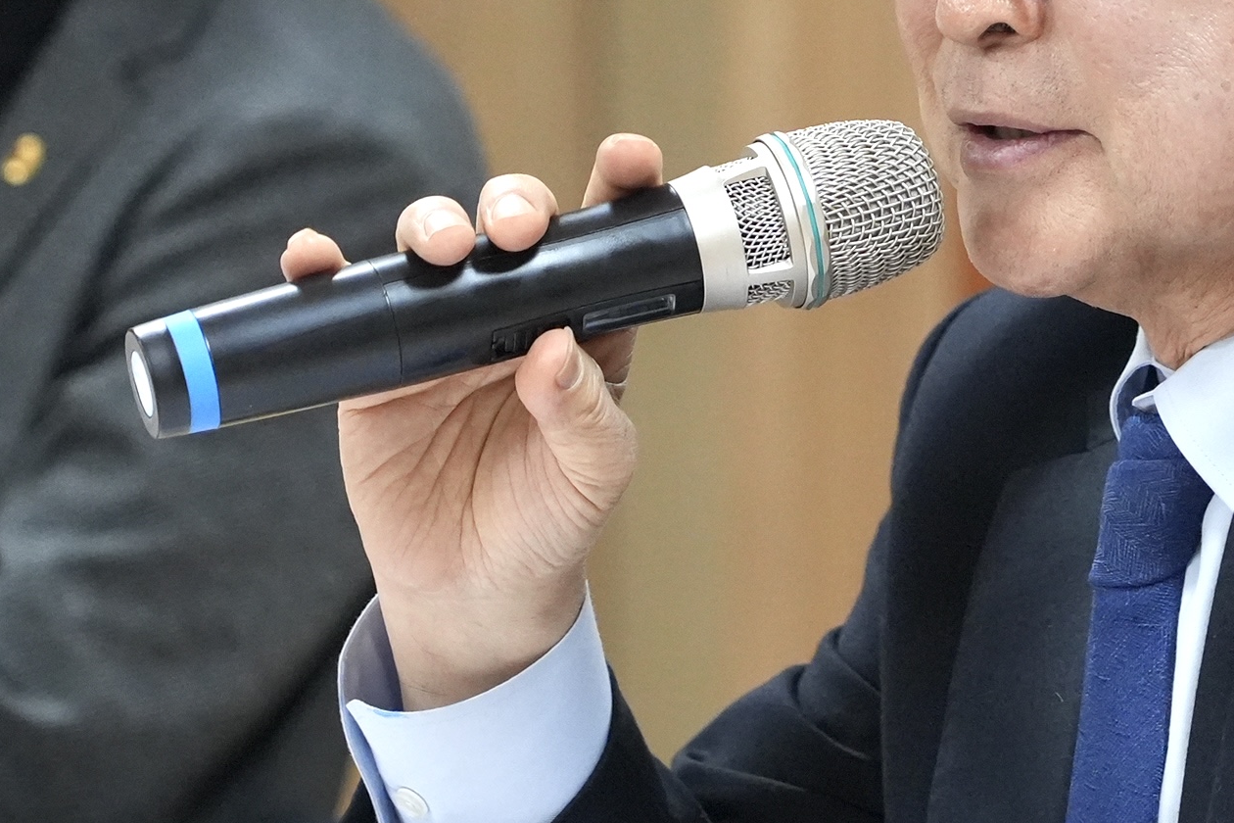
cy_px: 172
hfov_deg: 7.0
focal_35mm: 292
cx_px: 975
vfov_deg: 4.7
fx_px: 10008
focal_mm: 105
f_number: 4
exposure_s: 1/250
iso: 5000
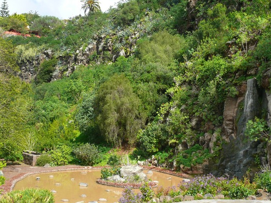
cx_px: 172
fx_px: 376
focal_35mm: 48
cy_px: 115
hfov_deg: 39.4
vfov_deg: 30.2
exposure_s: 1/125
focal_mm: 7.4
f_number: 4
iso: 100
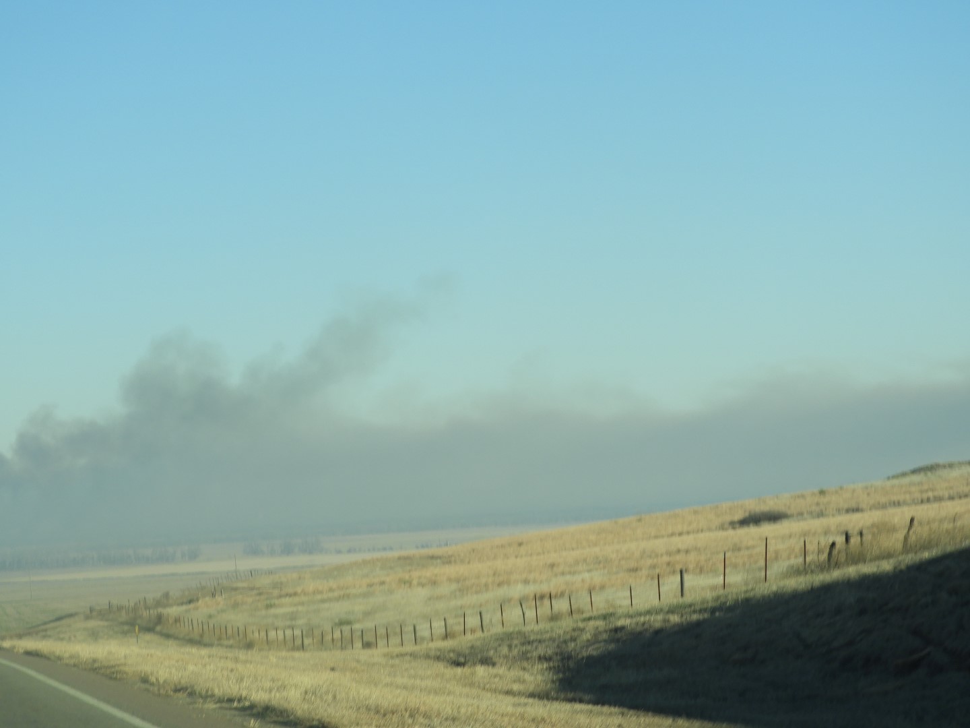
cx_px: 485
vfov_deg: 12.9
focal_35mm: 115
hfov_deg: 17.1
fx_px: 3222
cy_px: 364
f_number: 5
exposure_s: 1/400
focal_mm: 20.6
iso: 100
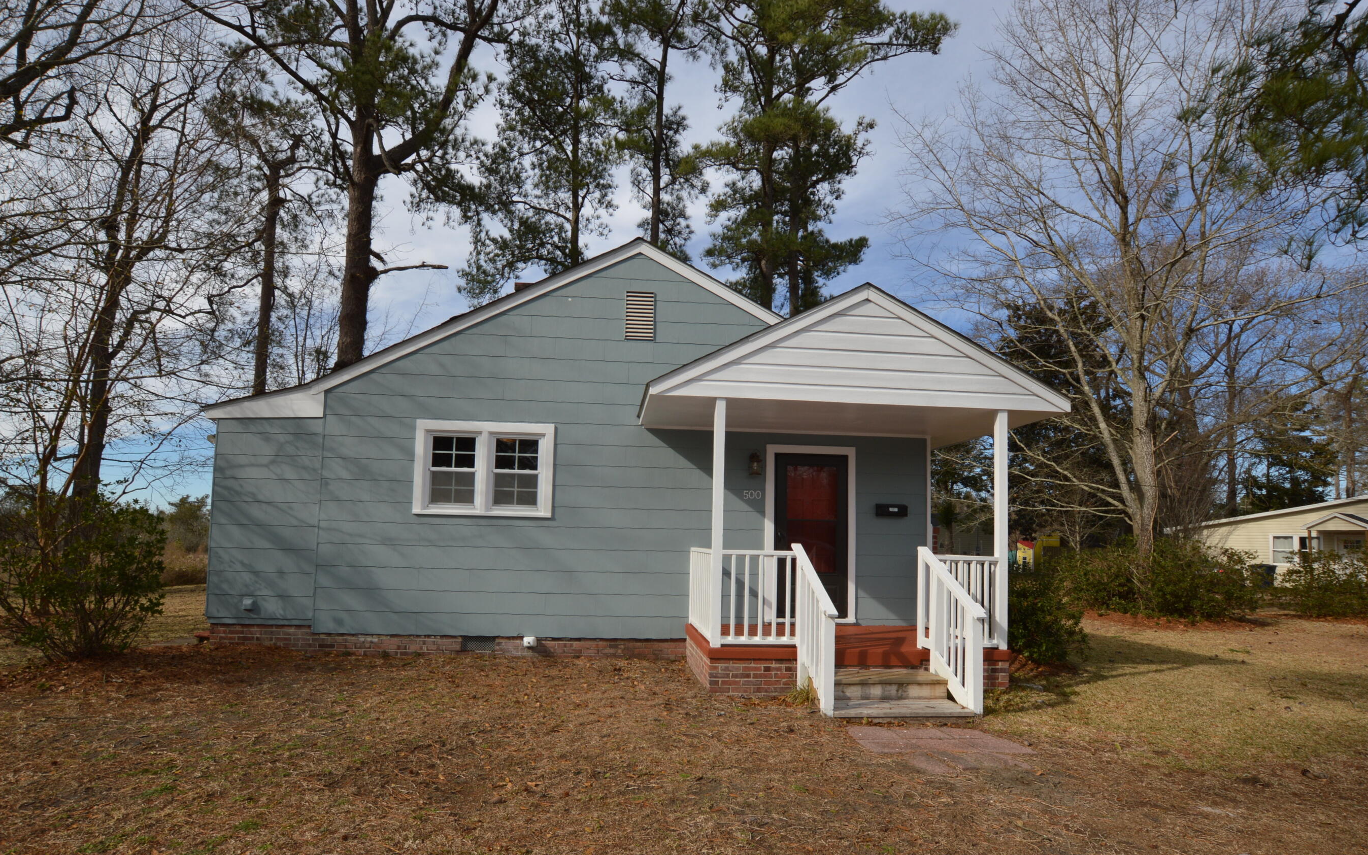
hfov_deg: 94.3
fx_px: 634
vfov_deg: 67.5
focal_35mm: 17
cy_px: 503
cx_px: 644
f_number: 9
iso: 100
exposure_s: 1/200
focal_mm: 10
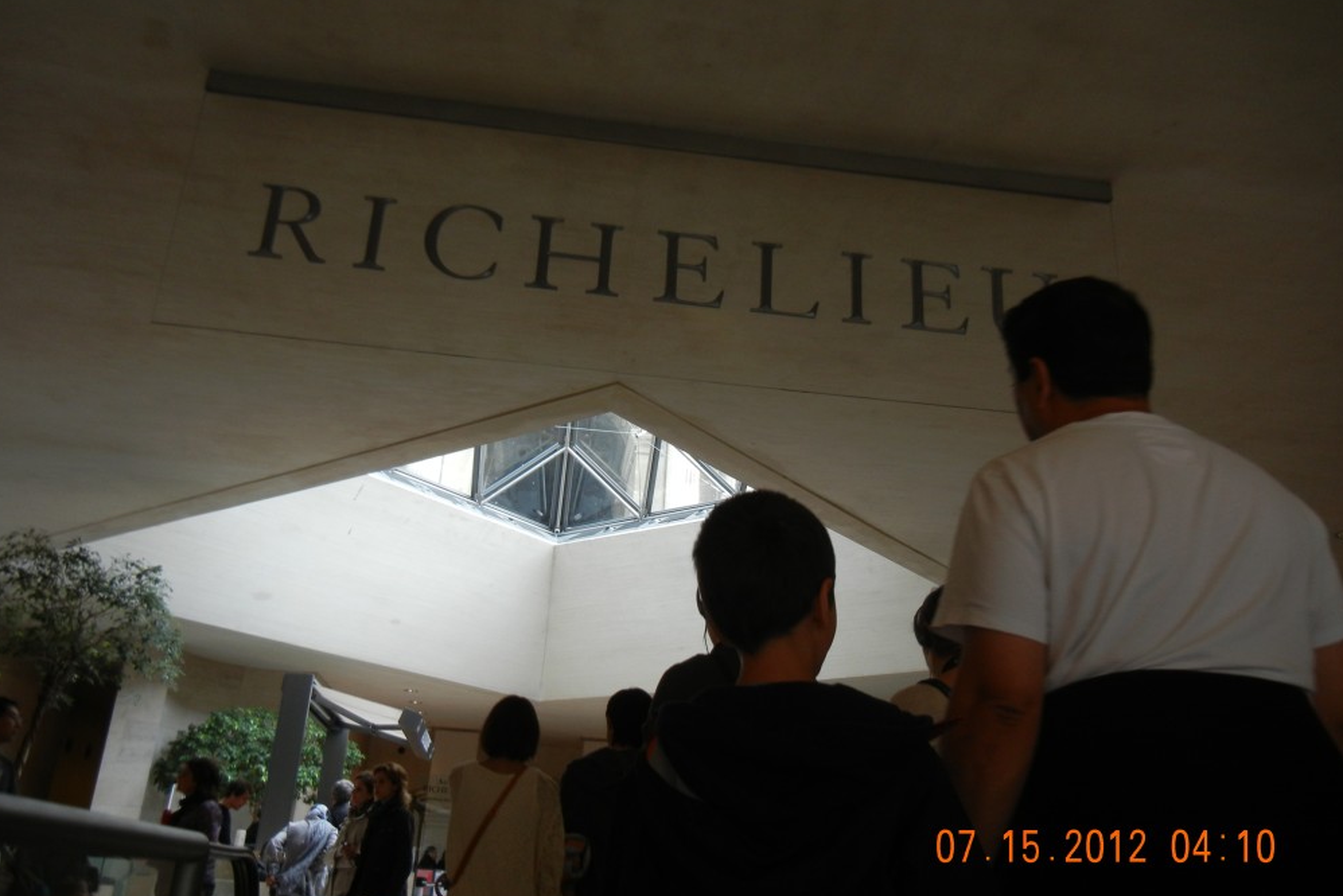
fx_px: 1194
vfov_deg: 41.1
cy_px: 437
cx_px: 670
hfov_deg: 58.7
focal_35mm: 32
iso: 175
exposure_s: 1/62.4
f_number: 3.5
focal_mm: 5.4
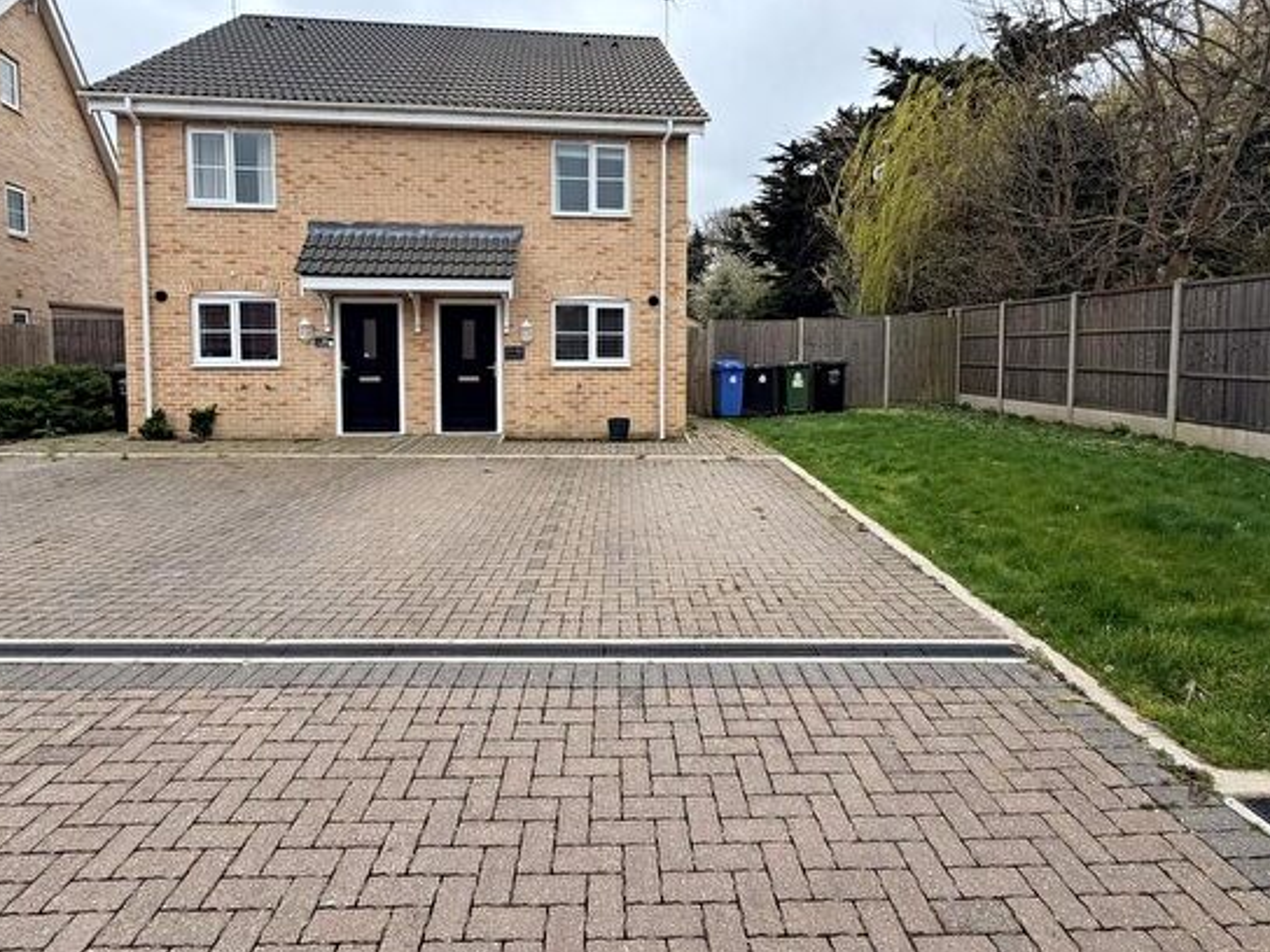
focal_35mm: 18
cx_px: 630
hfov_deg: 87.8
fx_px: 660
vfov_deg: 70.8
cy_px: 379
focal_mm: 2.22
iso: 40
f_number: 2.2
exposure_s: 1/751
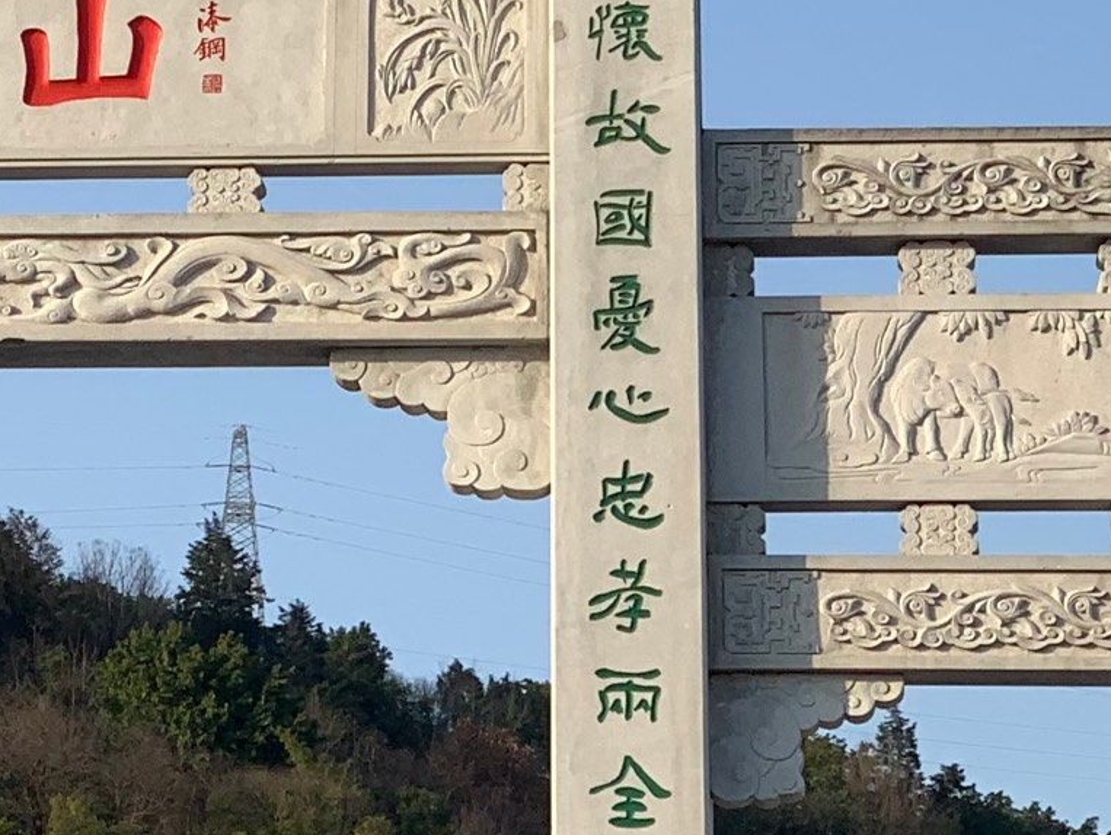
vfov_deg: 7.9
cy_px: -57
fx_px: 5972
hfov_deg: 10.5
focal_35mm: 186
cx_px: -73
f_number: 2.4
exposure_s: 1/786
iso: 16
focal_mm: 6
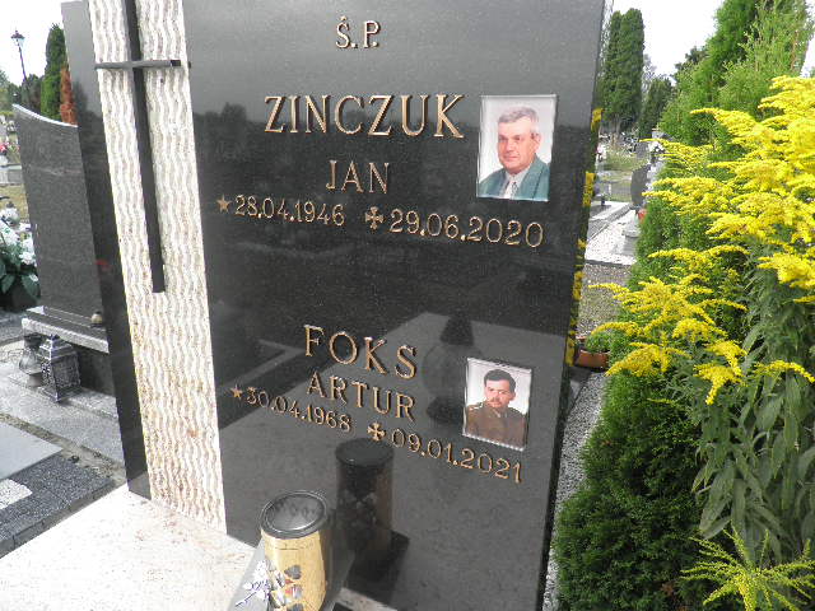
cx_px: 408
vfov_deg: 56.8
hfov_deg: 71.6
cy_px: 306
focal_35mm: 24
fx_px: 565
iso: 64
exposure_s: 1/320
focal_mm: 4.3
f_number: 3.3
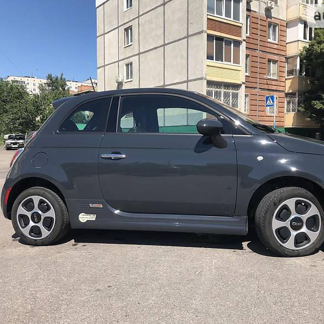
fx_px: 360
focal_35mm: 34
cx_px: 173
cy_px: 164
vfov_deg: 48.4
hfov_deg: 48.4
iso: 20
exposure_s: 1/1600
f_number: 1.8
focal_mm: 4
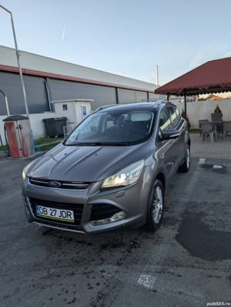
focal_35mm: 24
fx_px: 213
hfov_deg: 57.0
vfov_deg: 71.5
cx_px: 116
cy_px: 154
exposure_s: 1/234
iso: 22
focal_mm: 6.9
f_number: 1.68
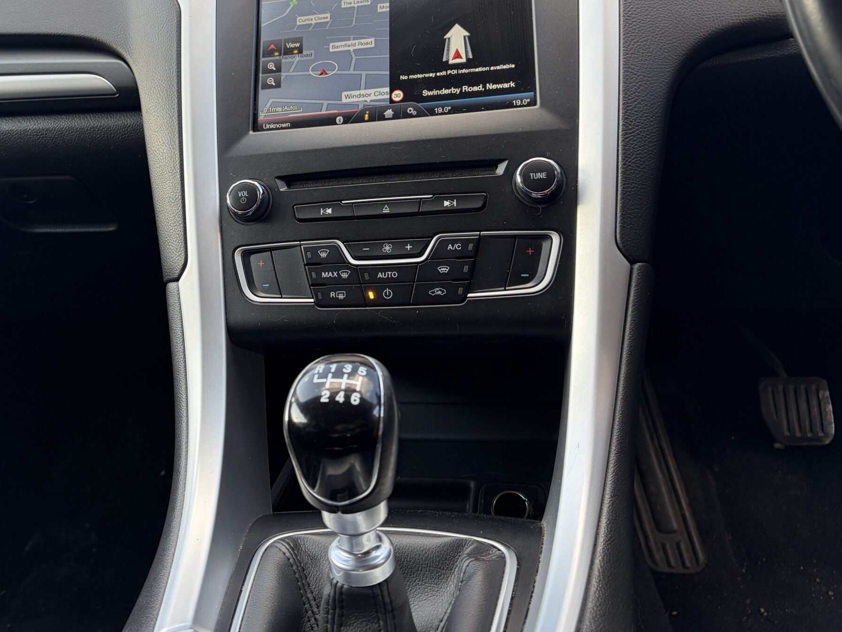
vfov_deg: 38.1
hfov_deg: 49.5
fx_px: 900
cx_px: 304
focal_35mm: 37
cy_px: 196
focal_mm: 5.96
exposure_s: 1/122
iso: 80
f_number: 1.6
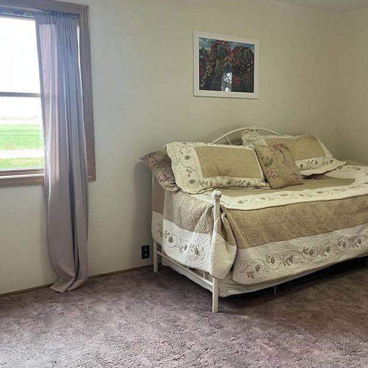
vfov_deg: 44.9
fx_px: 445
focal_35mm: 37
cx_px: 242
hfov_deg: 44.3
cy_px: 182
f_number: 1.6
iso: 200
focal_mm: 5.1
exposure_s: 1/60
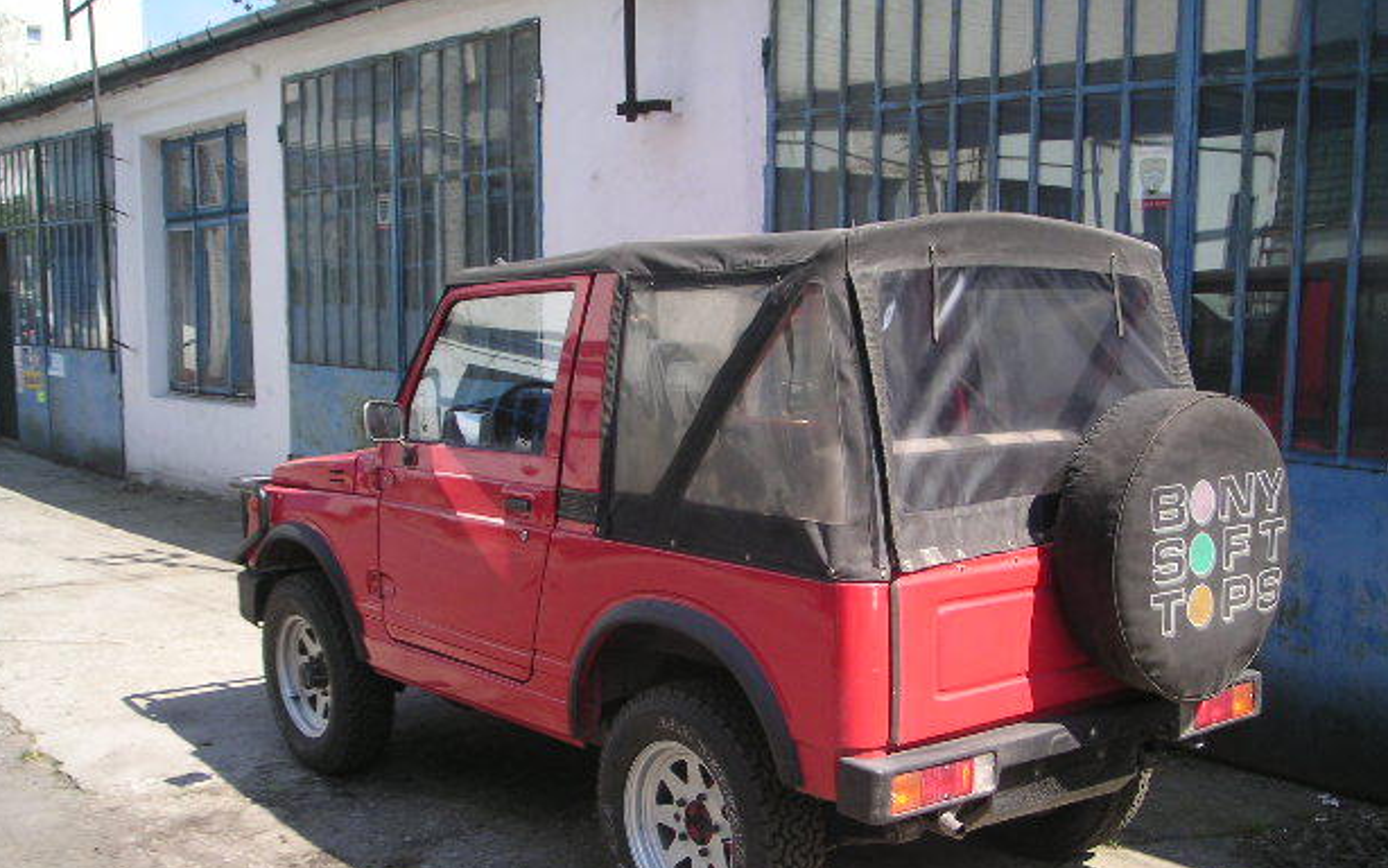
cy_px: 502
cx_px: 674
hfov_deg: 47.2
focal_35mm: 42
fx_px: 1589
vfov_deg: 30.5
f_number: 2.8
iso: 50
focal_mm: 6
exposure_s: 1/350
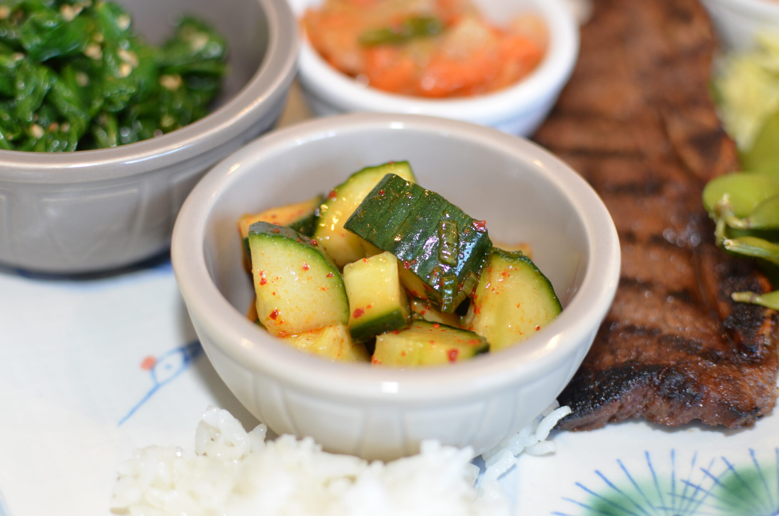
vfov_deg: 25.6
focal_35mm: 52
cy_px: 258
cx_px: 390
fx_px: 1134
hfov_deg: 37.9
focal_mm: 35
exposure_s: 1/60
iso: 400
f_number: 2.8
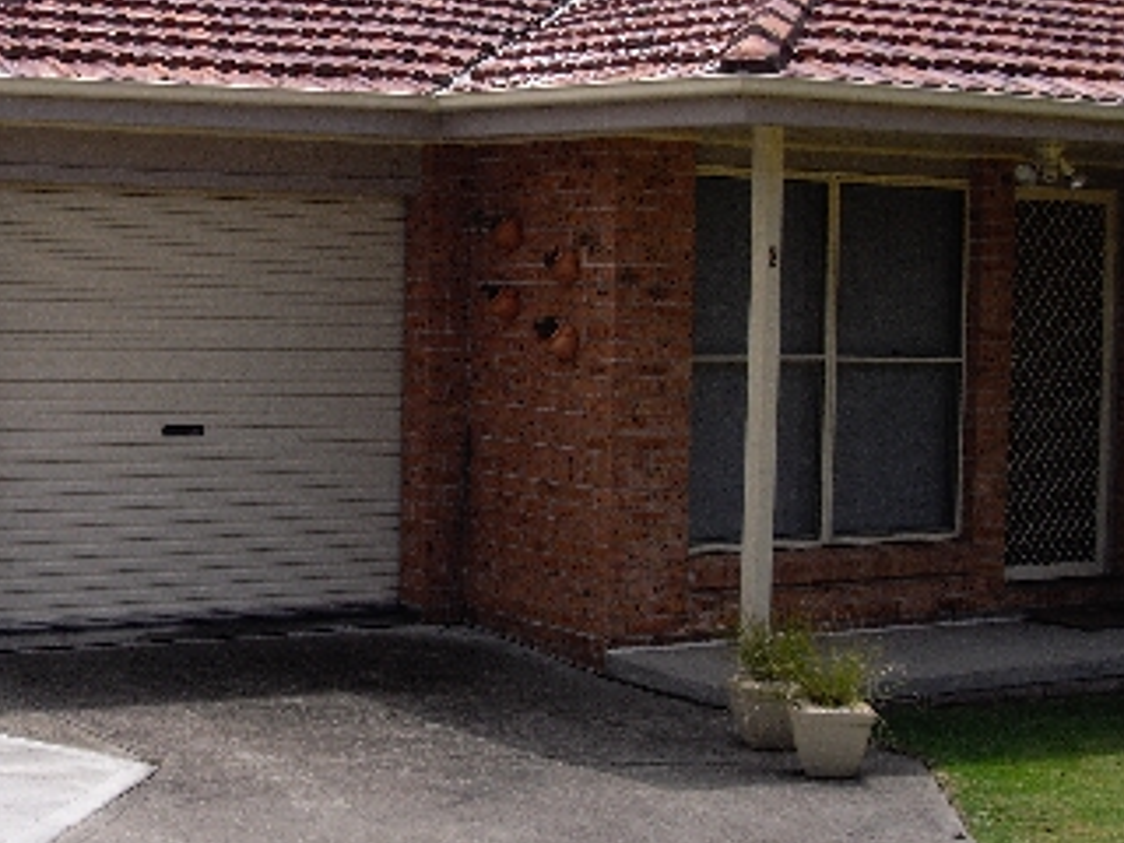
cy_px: 358
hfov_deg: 25.4
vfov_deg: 19.4
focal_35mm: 76
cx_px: 288
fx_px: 2468
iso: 64
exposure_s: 1/160
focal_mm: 7.9
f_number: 8
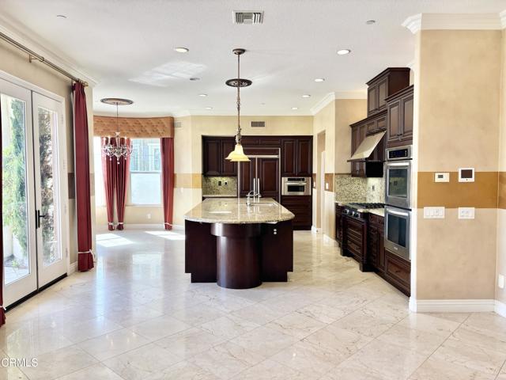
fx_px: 380
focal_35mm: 26
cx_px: 253
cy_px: 190
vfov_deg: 53.1
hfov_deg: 67.3
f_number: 1.6
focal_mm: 5.96
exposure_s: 1/120
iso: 32
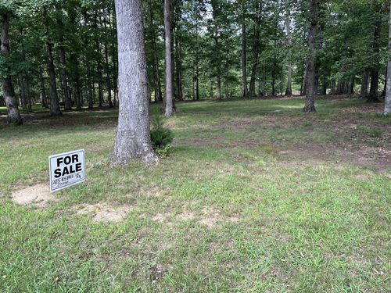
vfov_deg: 53.1
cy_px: 146
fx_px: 294
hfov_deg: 67.3
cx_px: 196
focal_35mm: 26
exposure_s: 1/362
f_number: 1.6
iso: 50
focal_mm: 5.1
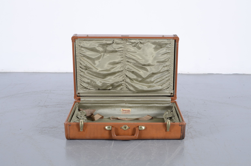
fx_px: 365
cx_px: 126
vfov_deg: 25.6
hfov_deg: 37.9
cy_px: 83
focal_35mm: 52
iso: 100
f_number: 5.6
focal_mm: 35
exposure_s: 1/160
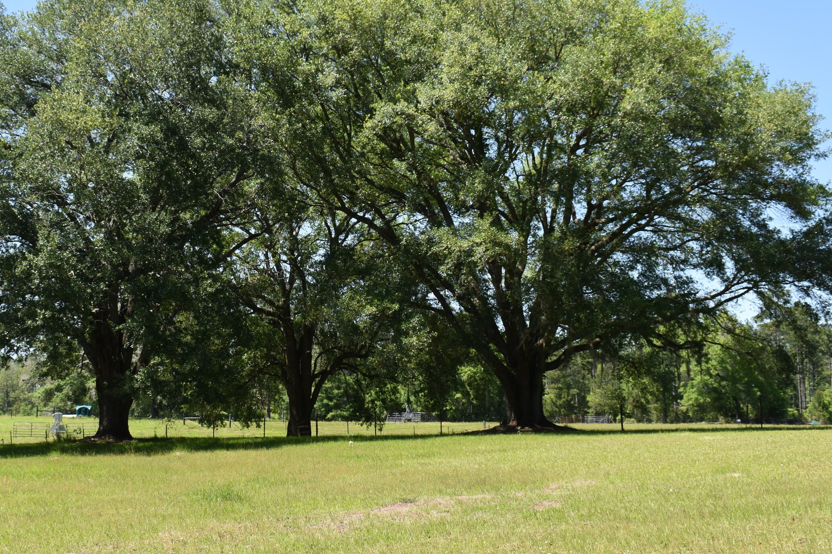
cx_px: 316
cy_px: 277
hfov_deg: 38.0
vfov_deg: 26.0
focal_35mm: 52
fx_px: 1202
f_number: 8
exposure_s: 1/250
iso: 180
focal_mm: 24
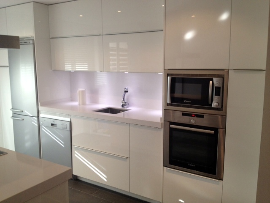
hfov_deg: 52.6
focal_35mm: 35
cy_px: 102
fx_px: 273
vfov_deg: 40.7
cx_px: 135
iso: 80
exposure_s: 1/60
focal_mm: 4.28
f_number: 2.4
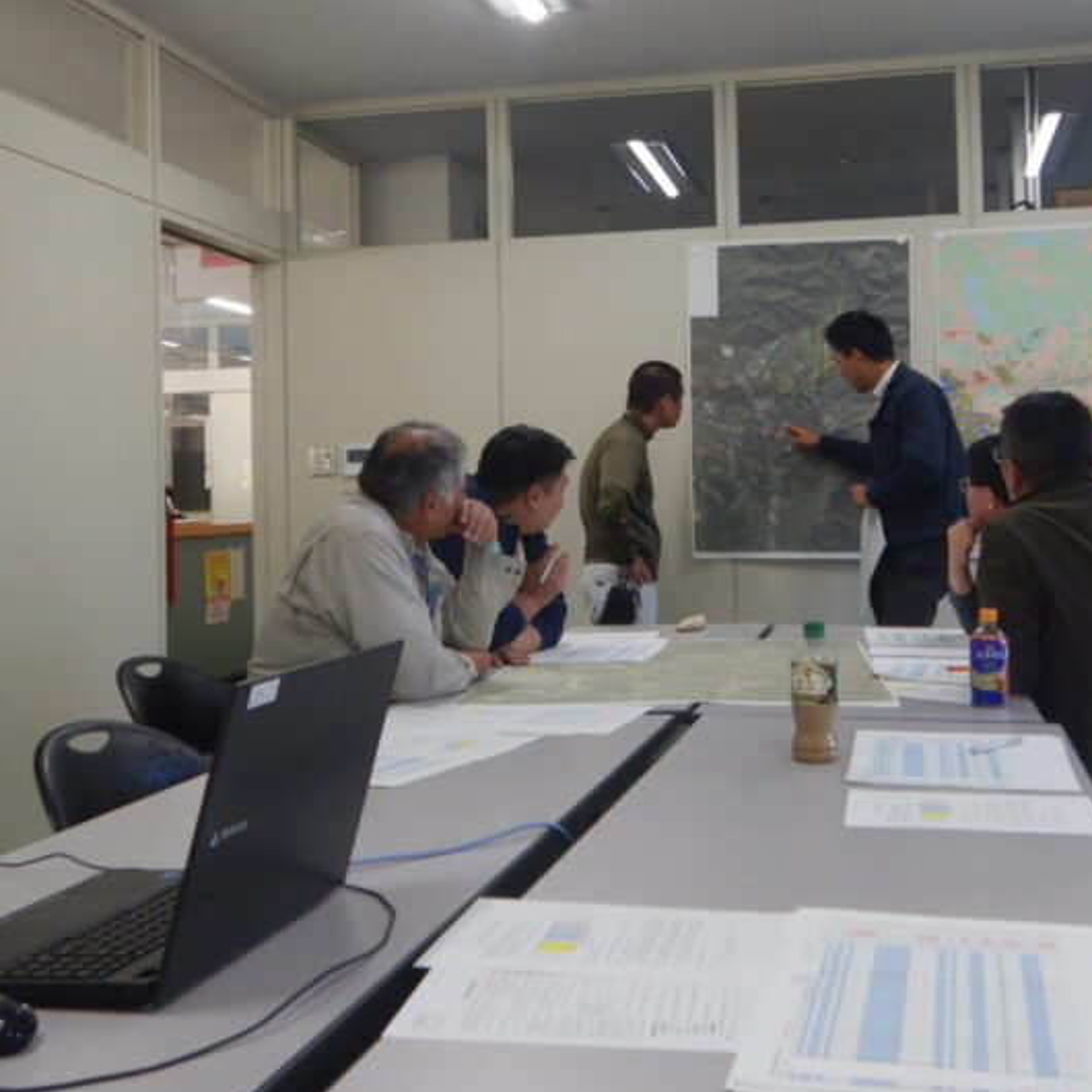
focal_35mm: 41
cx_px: 593
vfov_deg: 40.8
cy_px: 443
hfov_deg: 40.9
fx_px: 1463
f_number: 2.8
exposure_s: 1/60
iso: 125
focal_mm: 4.3
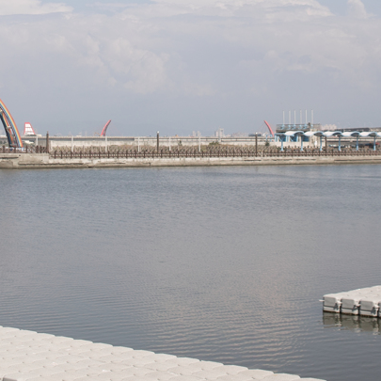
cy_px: 87
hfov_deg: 19.7
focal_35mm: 88
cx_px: 183
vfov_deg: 19.6
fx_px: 1096
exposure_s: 1/2000
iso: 100
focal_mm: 24.2
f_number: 2.8
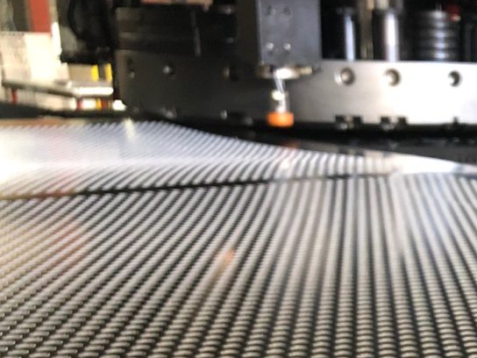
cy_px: 474
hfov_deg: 22.3
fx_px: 1089
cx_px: 610
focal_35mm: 79
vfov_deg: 17.4
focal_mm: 3.99
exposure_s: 1/13
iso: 100
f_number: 1.8
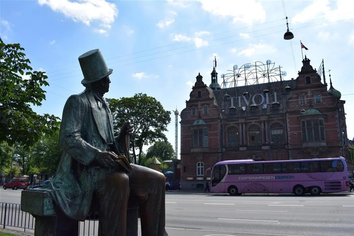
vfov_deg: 43.7
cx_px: 177
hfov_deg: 61.9
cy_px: 118
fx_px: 295
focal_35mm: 30
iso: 200
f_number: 10
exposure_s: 1/400
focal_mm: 20
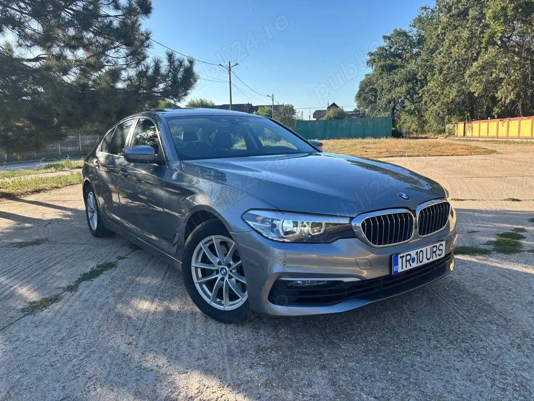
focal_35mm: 26
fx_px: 401
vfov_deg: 53.1
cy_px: 200
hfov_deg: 67.3
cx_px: 267
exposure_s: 1/1037
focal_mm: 5.96
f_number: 1.6
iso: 50
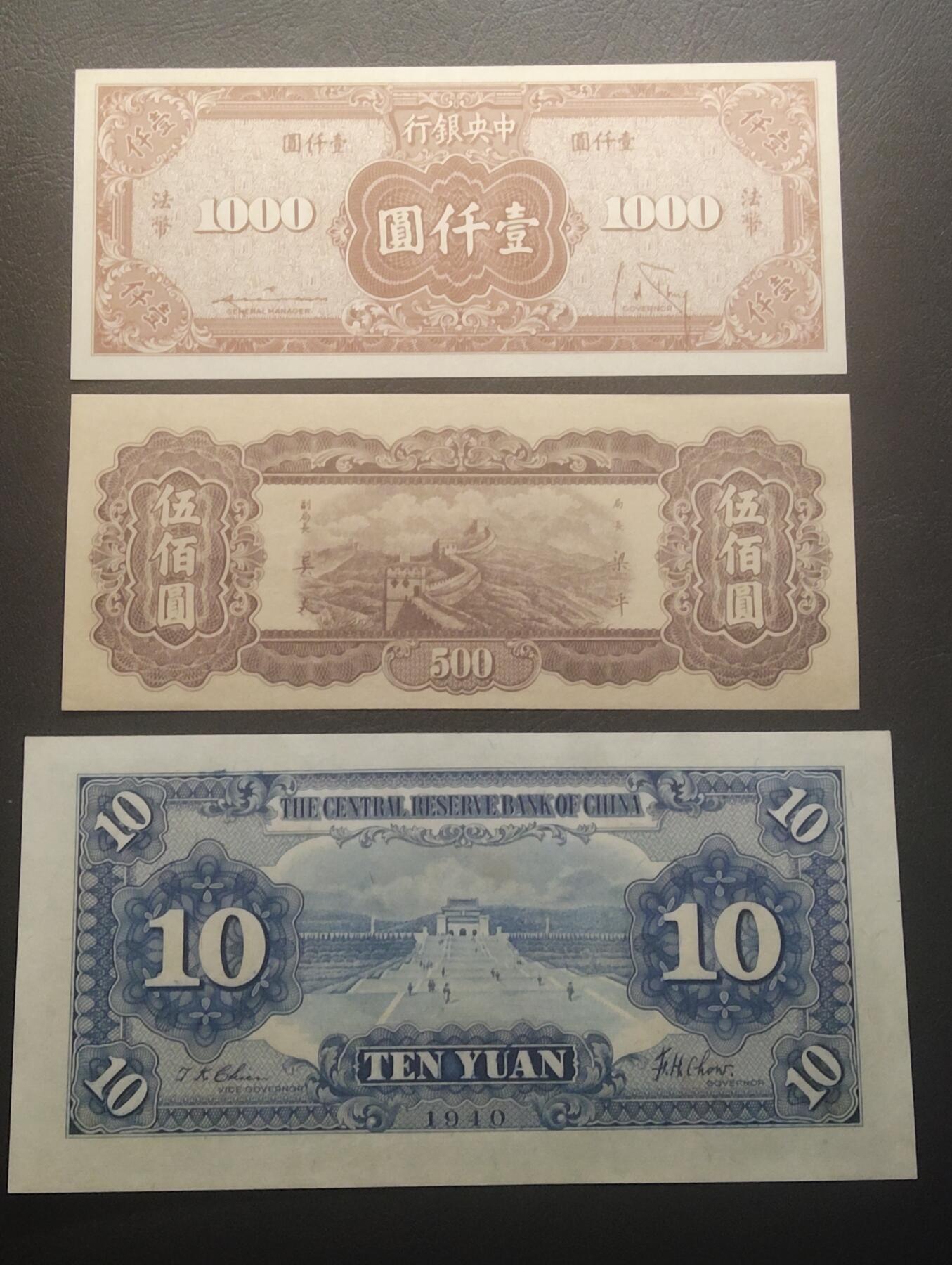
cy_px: 632
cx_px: 476
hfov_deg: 29.2
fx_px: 1829
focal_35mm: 50
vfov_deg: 38.1
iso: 500
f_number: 2.2
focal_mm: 3.42
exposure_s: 1/50
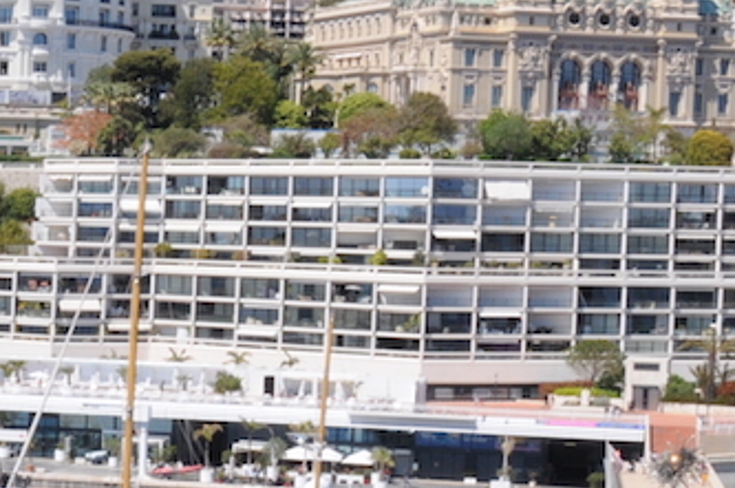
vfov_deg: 11.4
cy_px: 443
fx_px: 2426
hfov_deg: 16.4
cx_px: -192
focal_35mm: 119
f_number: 20
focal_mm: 22
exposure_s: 1/125
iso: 400
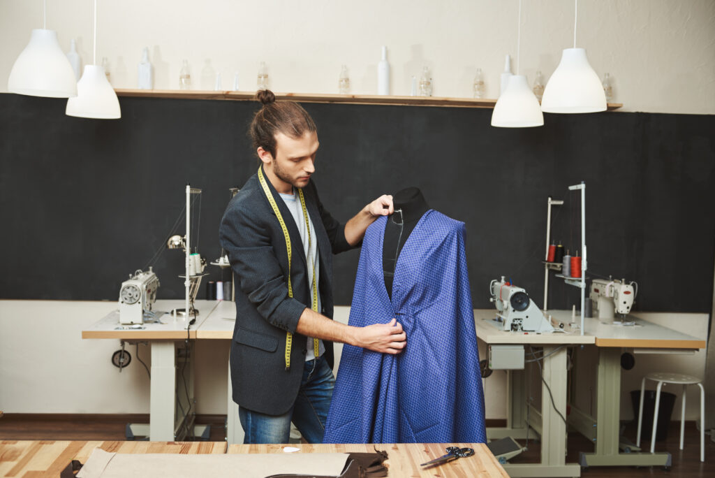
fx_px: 894
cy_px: 239
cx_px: 358
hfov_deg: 43.6
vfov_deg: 29.9
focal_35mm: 45
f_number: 3.5
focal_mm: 45
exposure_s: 1/160
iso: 100
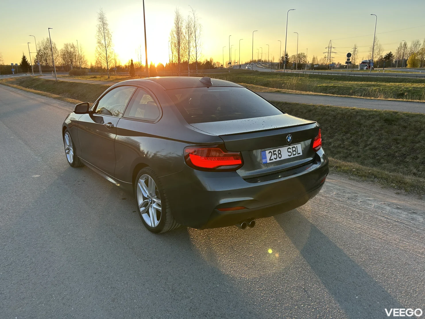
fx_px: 319
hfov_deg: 67.3
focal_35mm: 26
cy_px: 160
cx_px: 212
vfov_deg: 53.1
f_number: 1.5
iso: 50
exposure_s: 1/374
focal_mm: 5.7
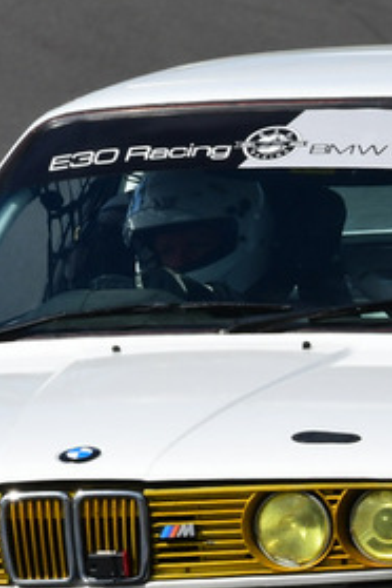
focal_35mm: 1379
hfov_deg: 1.0
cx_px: 470
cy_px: 413
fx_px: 22522
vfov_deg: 1.5
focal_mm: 320
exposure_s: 1/640
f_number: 13
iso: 400
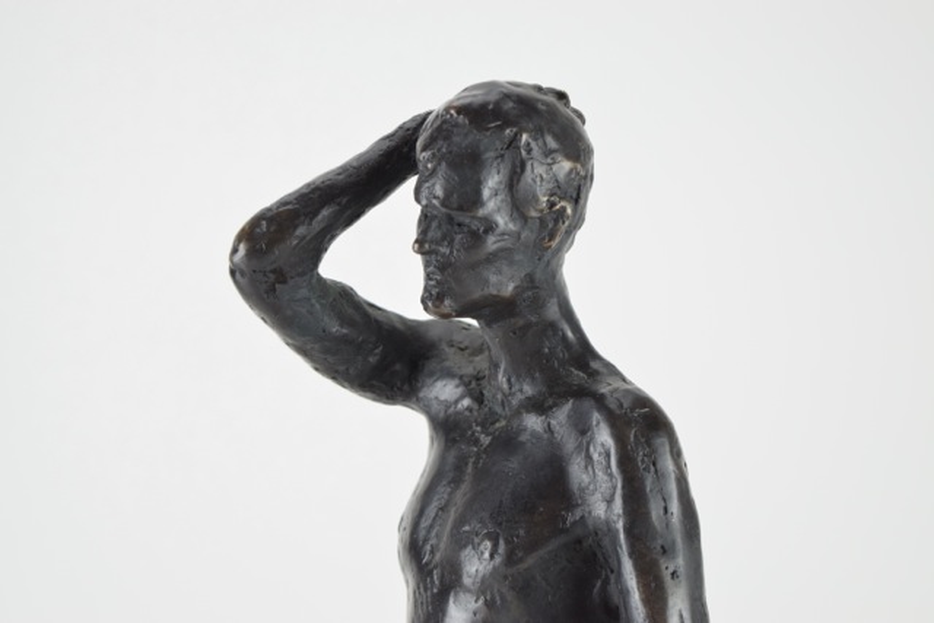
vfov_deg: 16.6
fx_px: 2141
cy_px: 312
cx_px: 467
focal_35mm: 82
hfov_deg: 24.6
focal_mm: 55
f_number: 5.6
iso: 800
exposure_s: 1/125
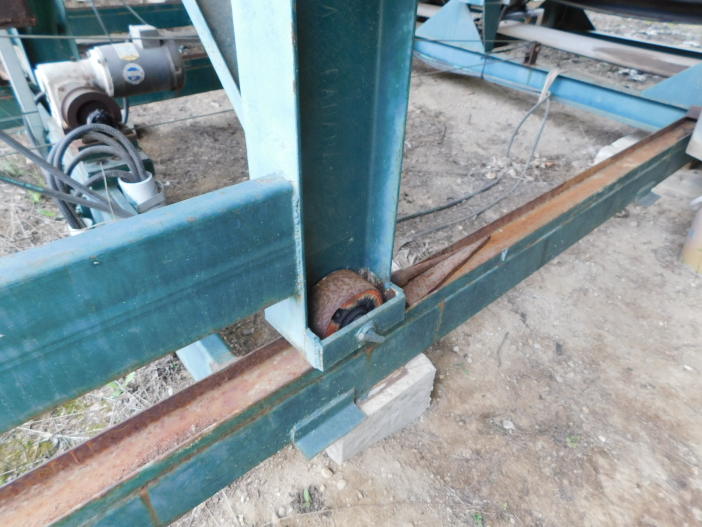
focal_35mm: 23
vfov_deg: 58.9
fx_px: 466
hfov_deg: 73.9
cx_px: 351
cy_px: 264
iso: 125
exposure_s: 1/40
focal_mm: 4
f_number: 3
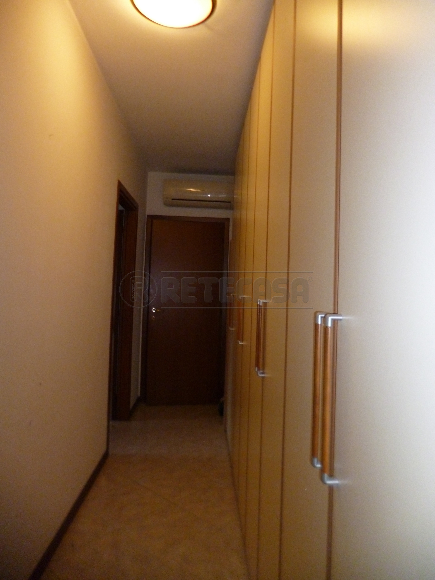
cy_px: 290
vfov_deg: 71.6
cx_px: 218
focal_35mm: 24
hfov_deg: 56.8
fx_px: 402
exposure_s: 1/60
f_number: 2.5
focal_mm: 4.3
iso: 400
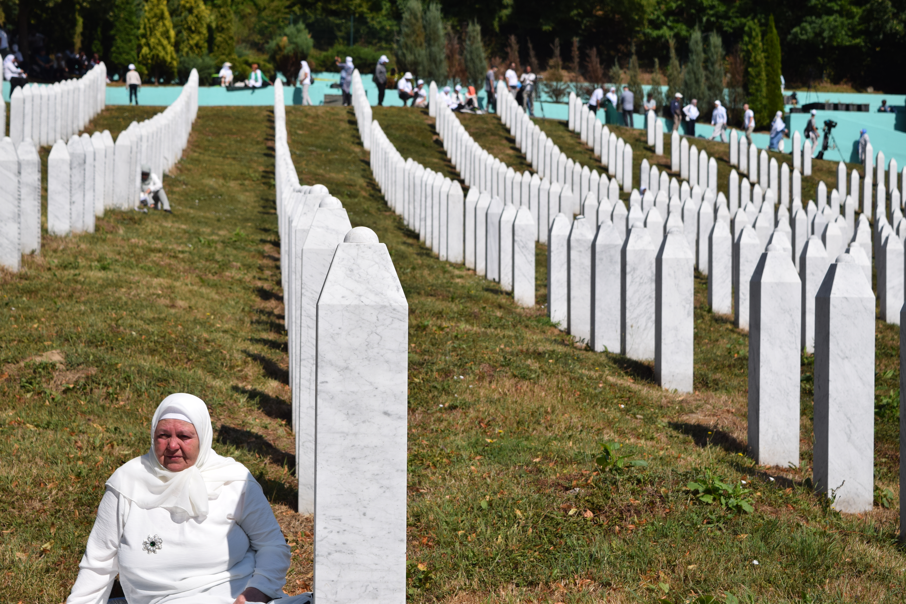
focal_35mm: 69
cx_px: 453
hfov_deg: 29.2
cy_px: 302
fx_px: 1736
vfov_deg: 19.7
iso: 280
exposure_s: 1/2000
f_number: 8
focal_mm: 46
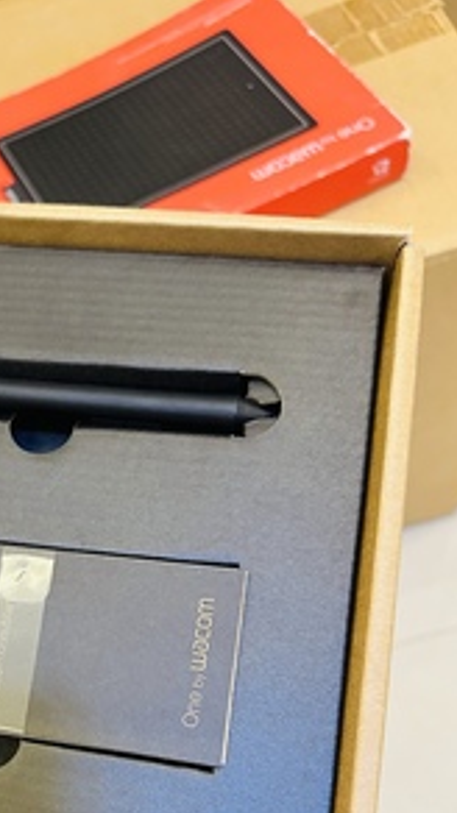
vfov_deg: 47.1
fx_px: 884
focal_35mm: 41
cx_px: 15
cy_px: 633
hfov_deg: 27.5
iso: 500
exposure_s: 1/60
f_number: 1.78
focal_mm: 6.86
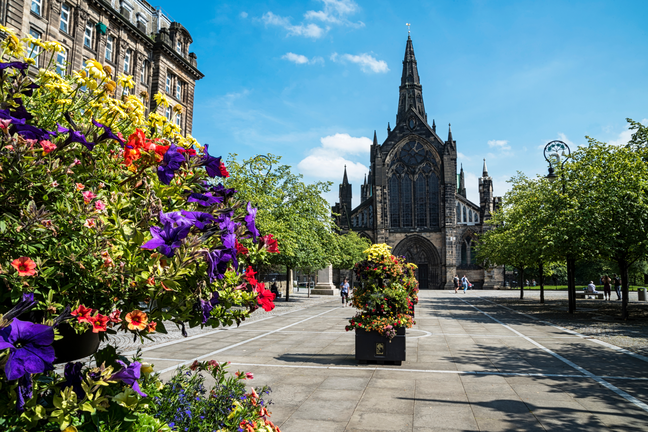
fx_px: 432
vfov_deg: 53.1
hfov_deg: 73.7
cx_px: 324
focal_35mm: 24
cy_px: 216
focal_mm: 24
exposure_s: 1/20
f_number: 22
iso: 100
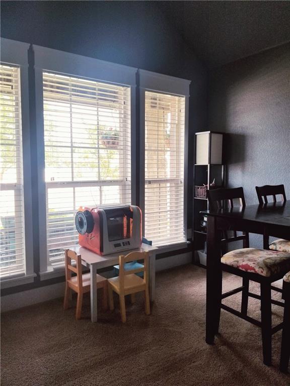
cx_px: 145
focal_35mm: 26
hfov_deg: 53.1
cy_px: 193
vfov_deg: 67.3
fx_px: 290
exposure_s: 1/120
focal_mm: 4.25
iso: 64
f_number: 1.7
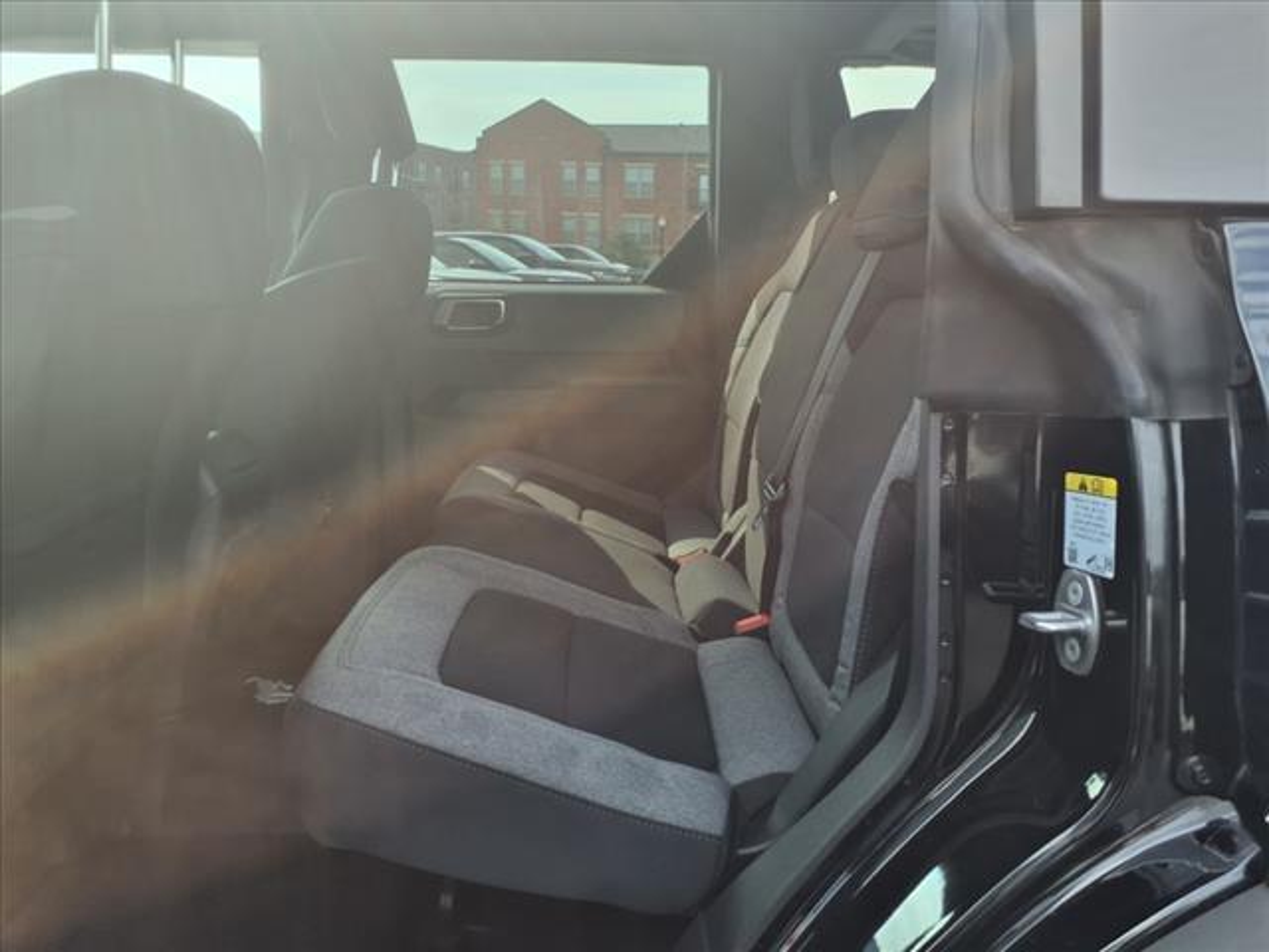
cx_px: 634
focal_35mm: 27
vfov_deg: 51.4
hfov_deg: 65.3
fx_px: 990
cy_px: 476
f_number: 1.9
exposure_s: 1/357
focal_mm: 3.58
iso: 40
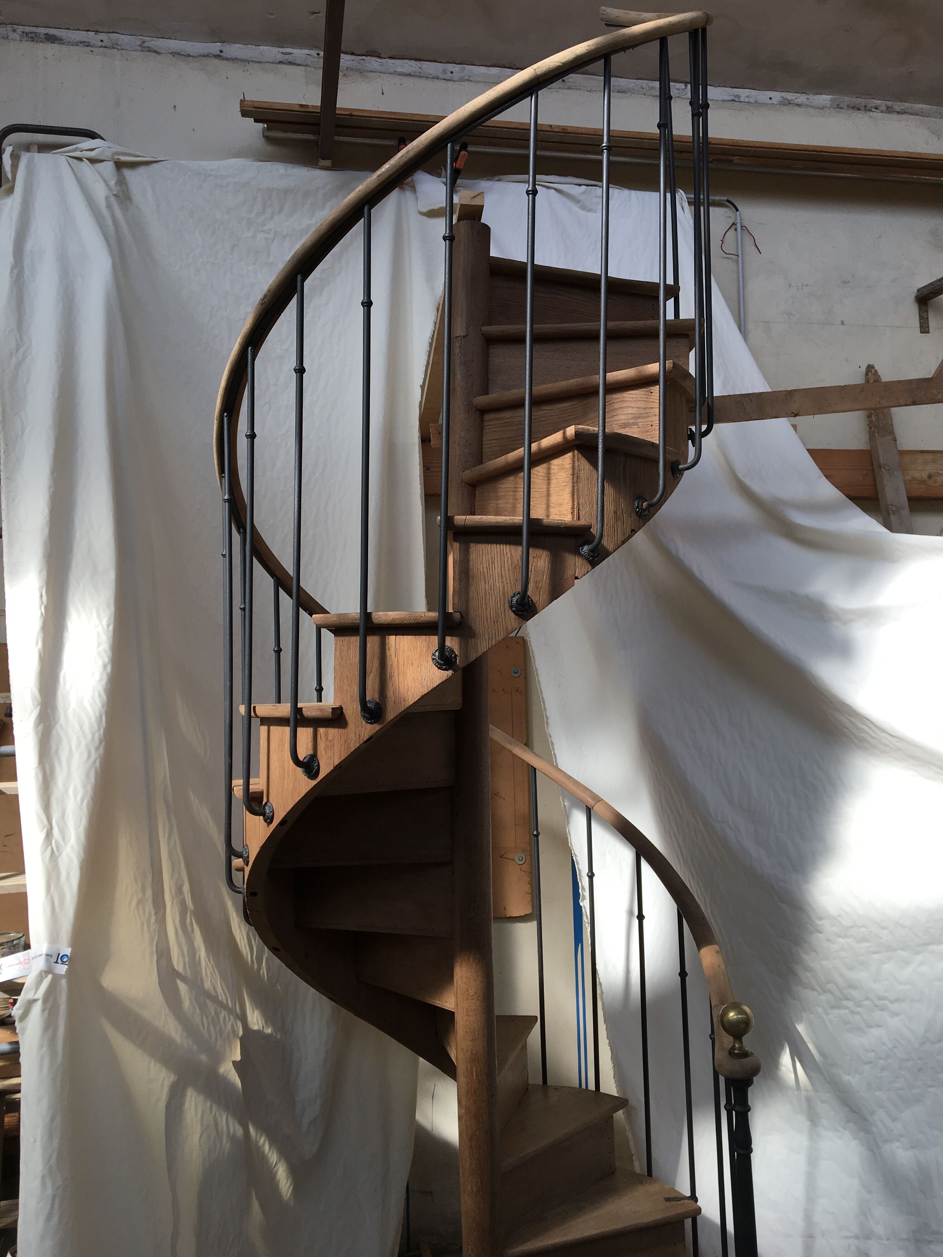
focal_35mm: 29
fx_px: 1053
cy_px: 628
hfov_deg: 48.2
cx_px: 472
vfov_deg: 61.7
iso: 25
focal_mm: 4.15
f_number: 2.2
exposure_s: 1/345
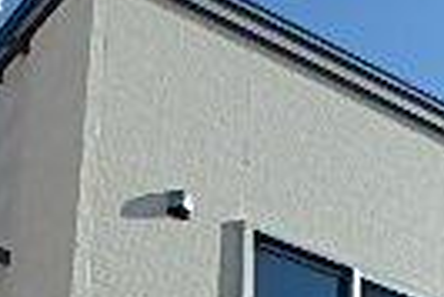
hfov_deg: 18.1
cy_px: 691
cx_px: 578
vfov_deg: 11.2
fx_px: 1296
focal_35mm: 105
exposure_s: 1/400
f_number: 6
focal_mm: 3.7
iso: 125
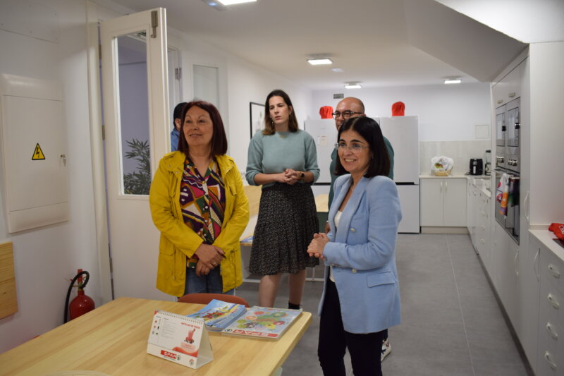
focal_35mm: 30
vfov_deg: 43.6
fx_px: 470
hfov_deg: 61.9
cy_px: 188
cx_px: 282
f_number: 4.5
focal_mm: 20
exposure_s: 1/80
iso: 400
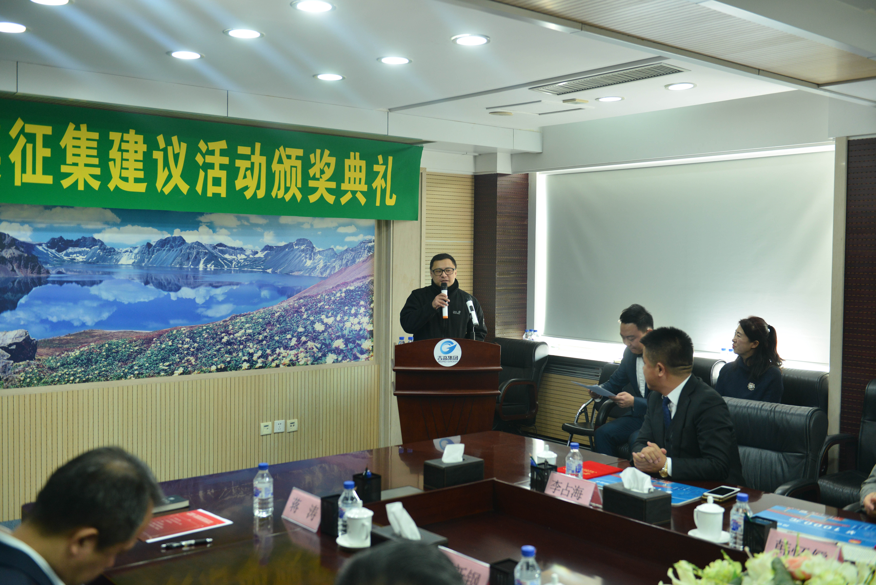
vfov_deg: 36.9
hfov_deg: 53.1
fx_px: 876
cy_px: 292
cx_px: 438
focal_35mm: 36
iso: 1000
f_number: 3.2
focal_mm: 36
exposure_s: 1/100
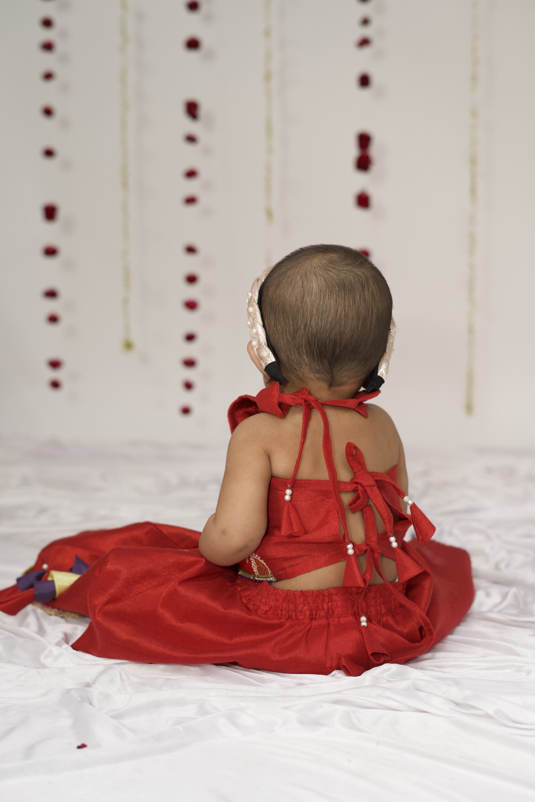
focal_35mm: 50
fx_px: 1114
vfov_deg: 39.6
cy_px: 401
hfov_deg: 27.0
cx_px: 268
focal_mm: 50
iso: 80
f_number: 3.2
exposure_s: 1/250
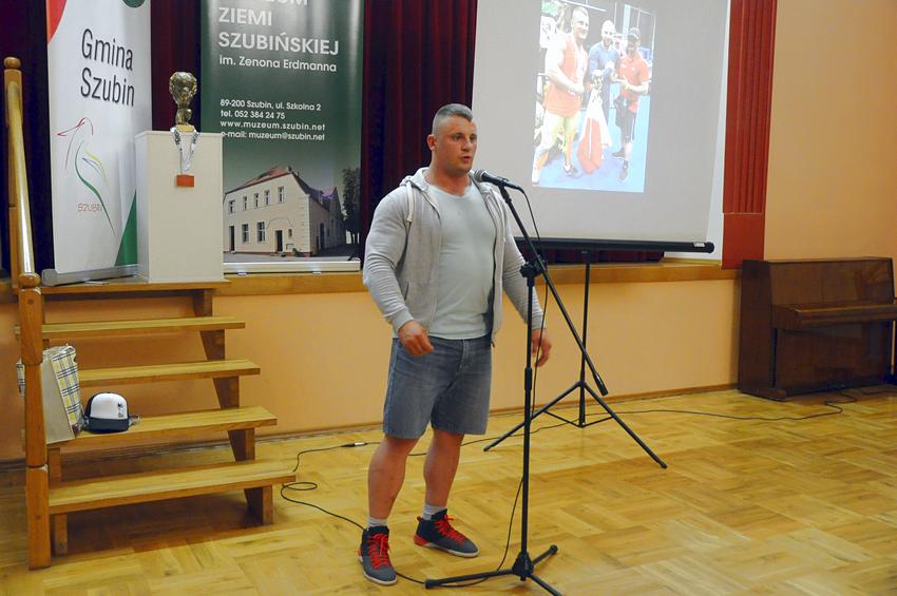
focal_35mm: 36
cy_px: 298
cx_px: 448
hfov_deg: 53.2
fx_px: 896
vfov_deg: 36.8
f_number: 4.5
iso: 2500
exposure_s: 1/80
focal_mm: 24
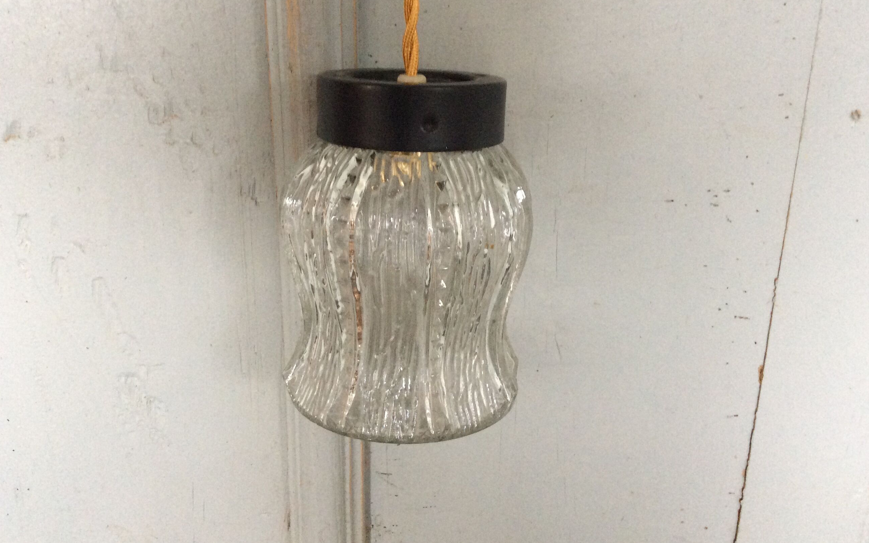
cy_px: 248
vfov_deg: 37.3
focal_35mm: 34
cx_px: 434
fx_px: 805
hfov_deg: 56.7
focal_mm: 3.3
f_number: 2.4
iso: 200
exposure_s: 1/25
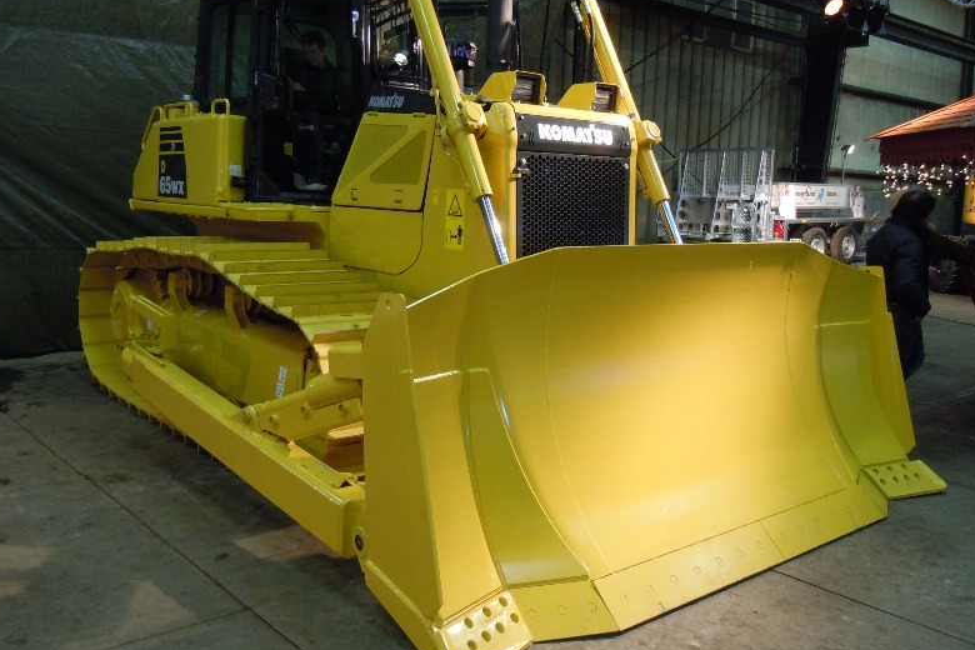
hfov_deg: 58.7
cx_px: 480
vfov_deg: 41.1
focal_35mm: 32
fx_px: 867
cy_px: 300
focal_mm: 5.4
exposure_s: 1/10
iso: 400
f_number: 3.5
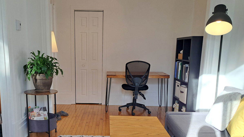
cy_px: 100
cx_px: 101
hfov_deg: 56.3
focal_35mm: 35
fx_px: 226
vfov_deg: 33.2
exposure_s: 1/120
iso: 50
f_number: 1.8
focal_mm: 5.23
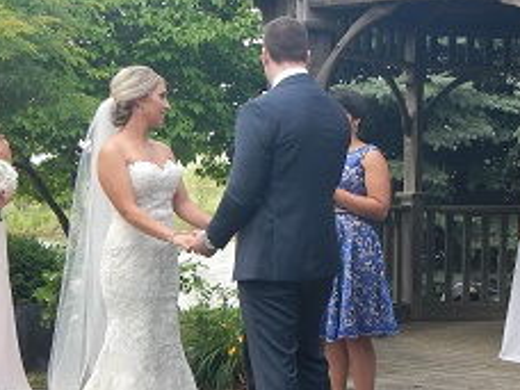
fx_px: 1187
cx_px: 379
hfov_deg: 24.5
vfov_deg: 18.7
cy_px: 197
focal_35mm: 79
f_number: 4
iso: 125
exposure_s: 1/200
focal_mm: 6.5
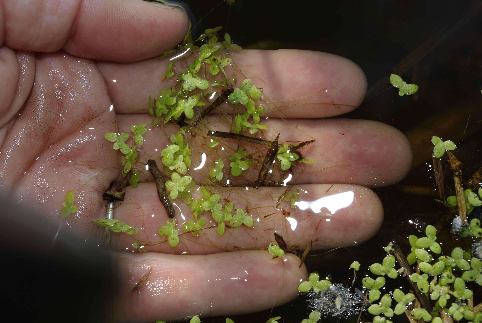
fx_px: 1099
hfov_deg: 24.7
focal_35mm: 82
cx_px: 241
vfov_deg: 16.7
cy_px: 162
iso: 100
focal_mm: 55
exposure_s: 1/60
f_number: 11
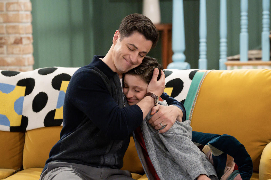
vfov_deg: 9.1
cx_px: 136
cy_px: 90
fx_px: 1129
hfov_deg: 13.7
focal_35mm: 150
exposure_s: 1/200
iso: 12800
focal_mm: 150
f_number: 4
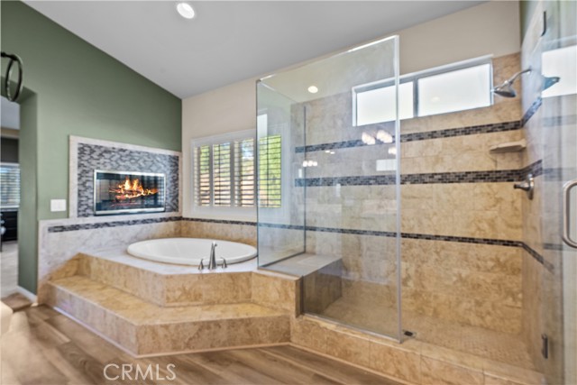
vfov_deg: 73.8
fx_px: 256
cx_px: 288
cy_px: 192
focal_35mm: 16
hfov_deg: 96.7
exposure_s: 1/2
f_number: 9
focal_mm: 16
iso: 250
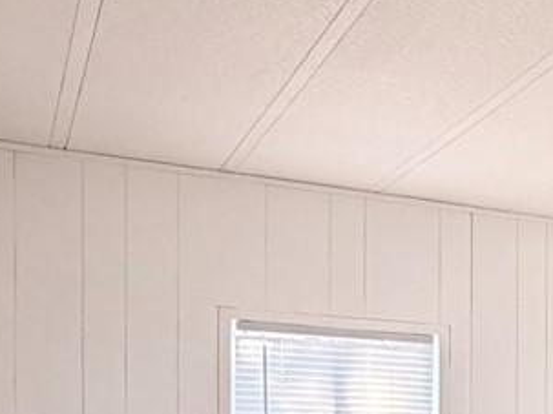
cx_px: 761
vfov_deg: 18.8
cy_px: 500
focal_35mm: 74
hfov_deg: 22.8
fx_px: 1182
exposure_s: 1/102
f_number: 2.2
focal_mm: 2.22
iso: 320
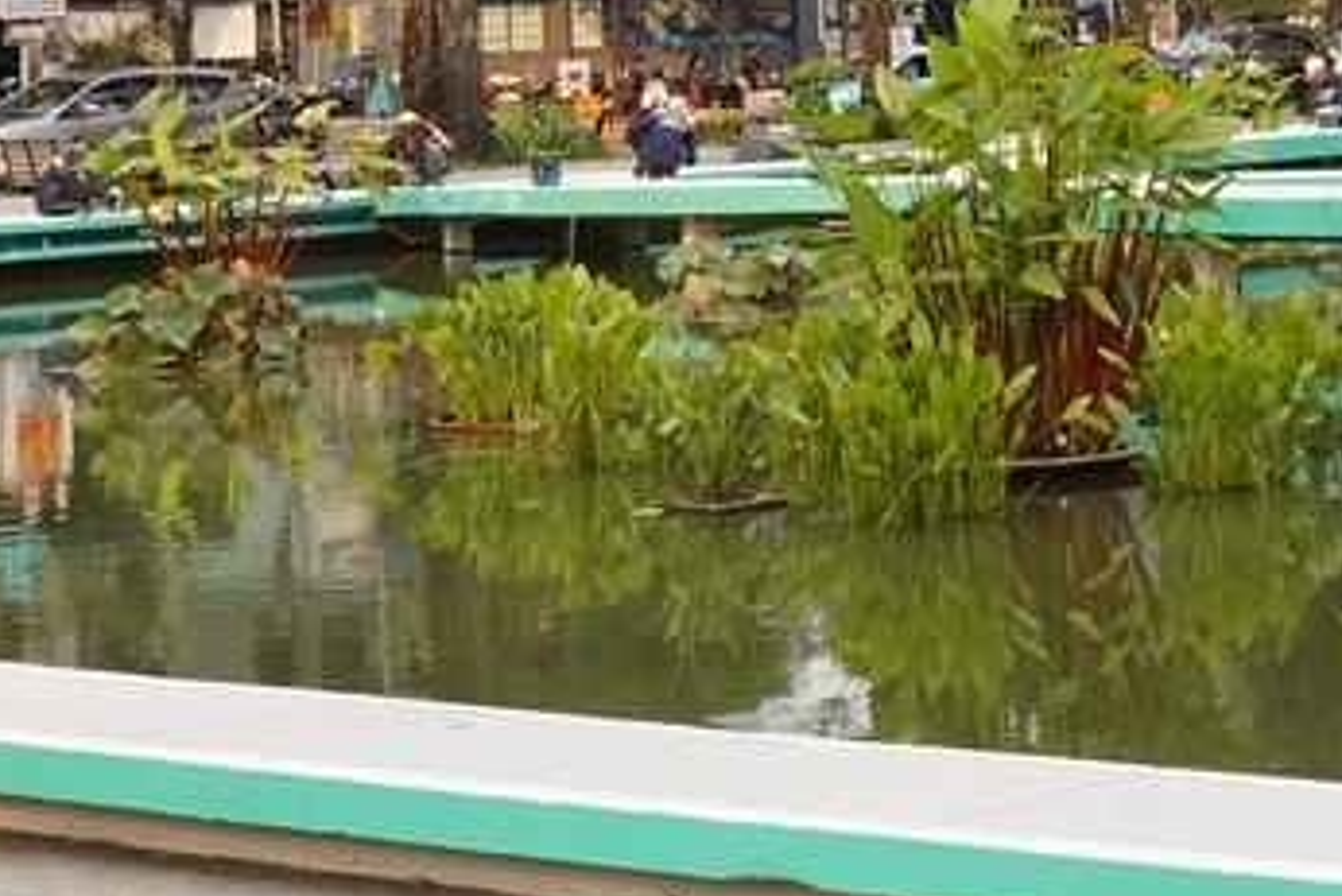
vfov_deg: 12.7
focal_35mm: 104
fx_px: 3878
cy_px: -326
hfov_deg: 19.4
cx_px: 1067
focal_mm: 30
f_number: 13
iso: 4000
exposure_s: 1/500
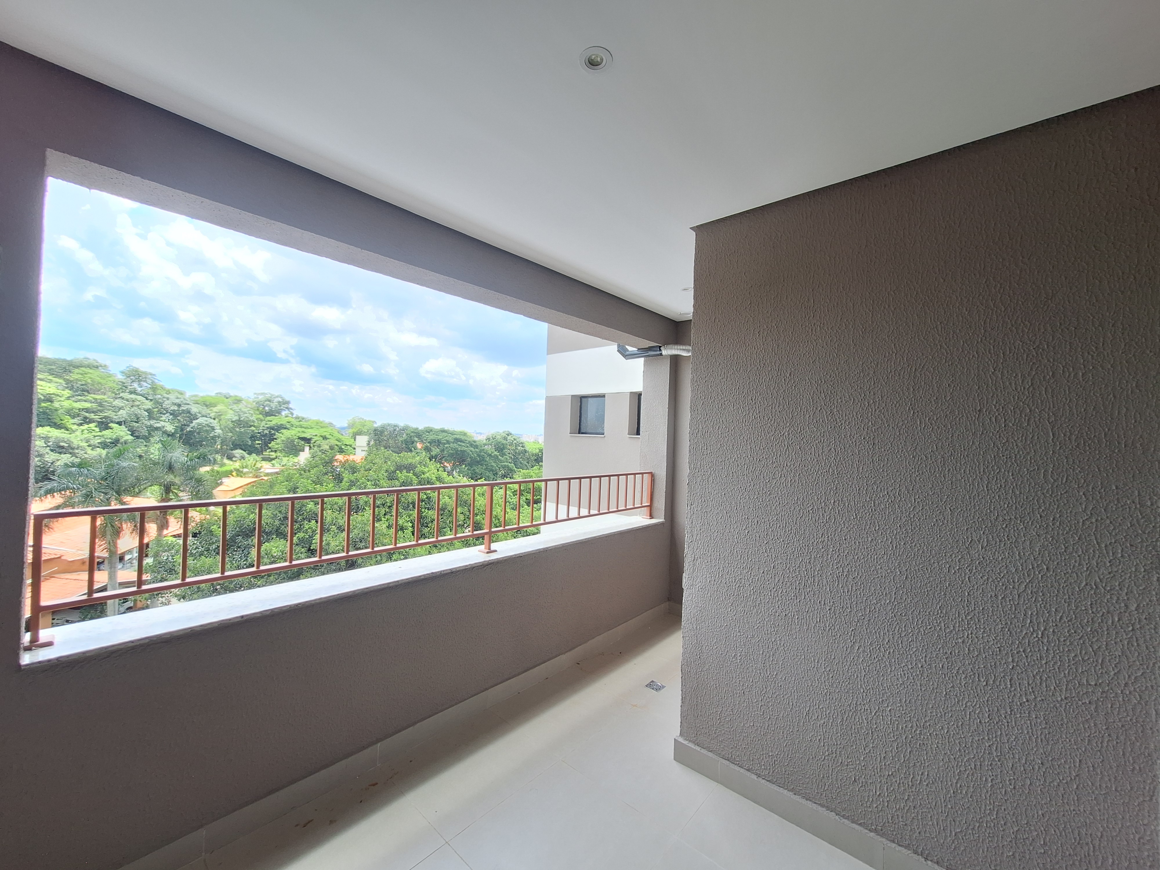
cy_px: 435
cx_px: 580
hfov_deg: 106.2
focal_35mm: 13
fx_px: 436
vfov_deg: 89.9
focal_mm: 1.74
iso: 40
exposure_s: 1/164
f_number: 2.2
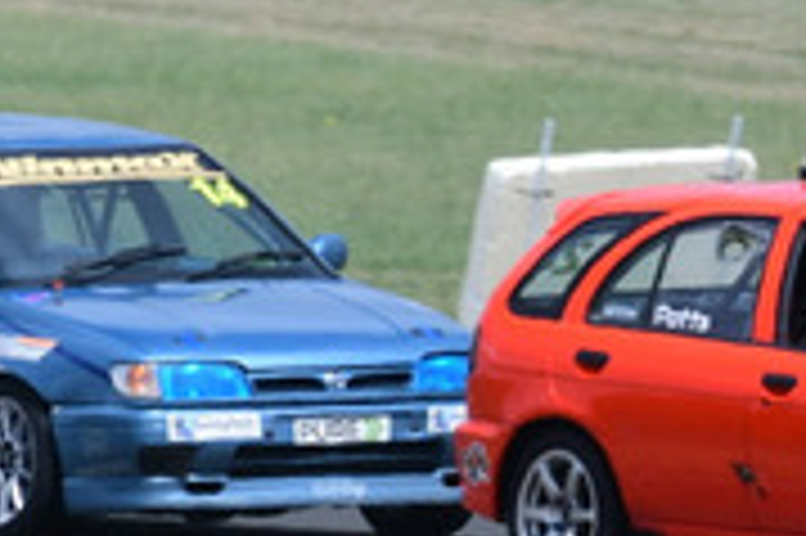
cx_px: 973
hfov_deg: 0.6
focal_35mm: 3360
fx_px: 75156
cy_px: -5
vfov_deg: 0.4
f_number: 10
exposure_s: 1/640
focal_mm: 500
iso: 250
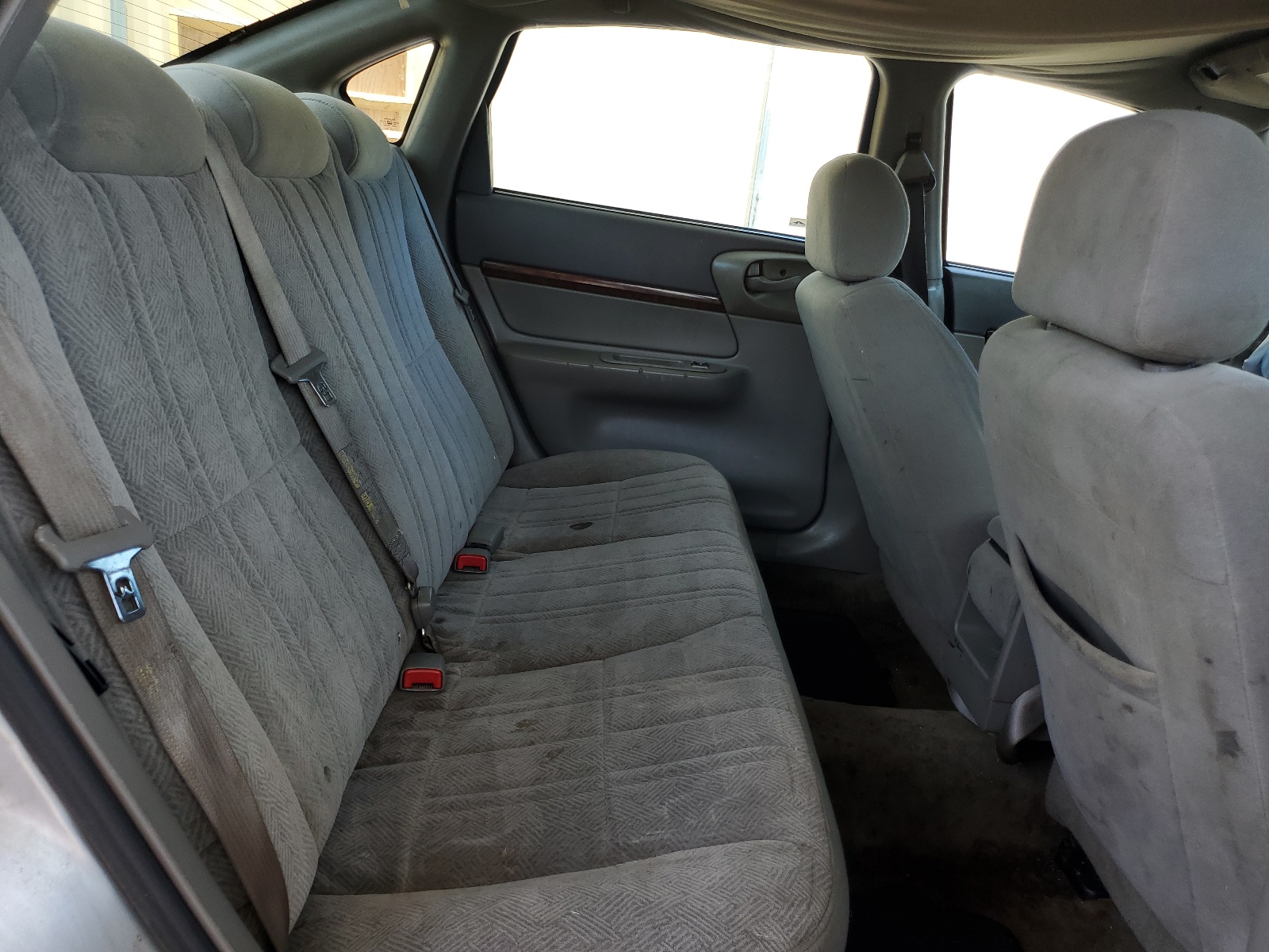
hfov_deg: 67.3
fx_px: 953
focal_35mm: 26
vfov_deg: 53.1
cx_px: 634
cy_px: 476
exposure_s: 1/213
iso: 50
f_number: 1.5
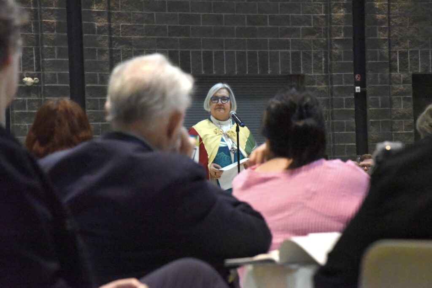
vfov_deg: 11.4
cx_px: 216
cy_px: 144
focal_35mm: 120
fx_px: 1441
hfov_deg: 17.1
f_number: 9
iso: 25600
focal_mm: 120
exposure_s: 1/400
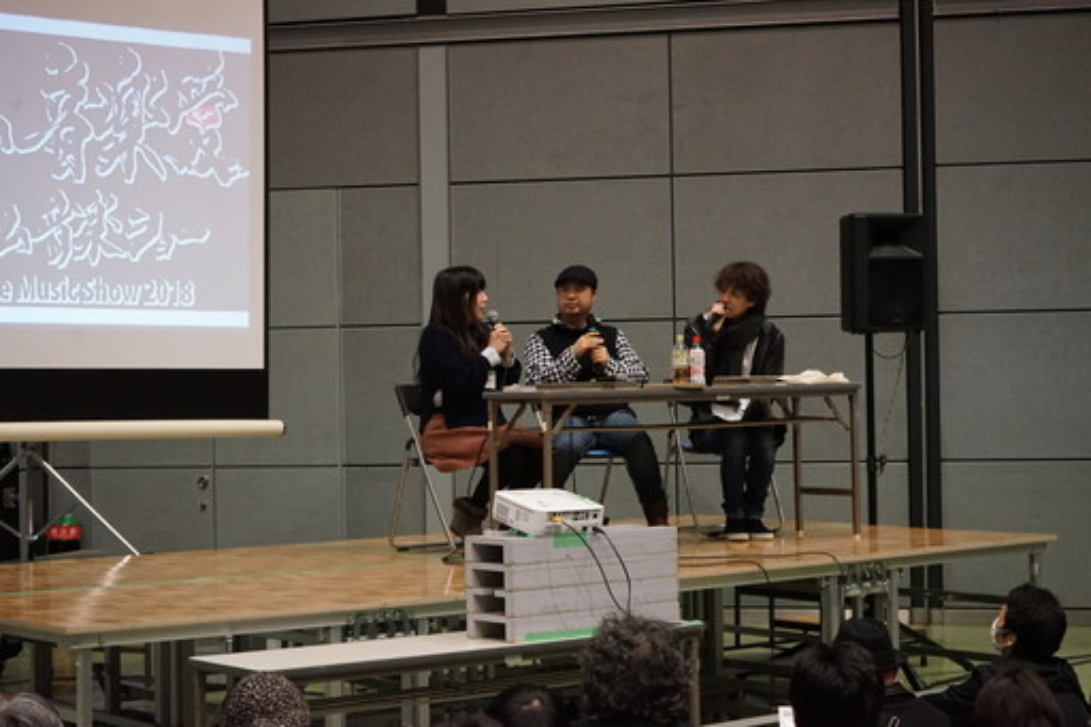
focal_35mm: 70
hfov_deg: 28.9
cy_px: 364
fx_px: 2121
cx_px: 546
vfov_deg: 19.4
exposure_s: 1/160
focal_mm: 70
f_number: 5.6
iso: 5000
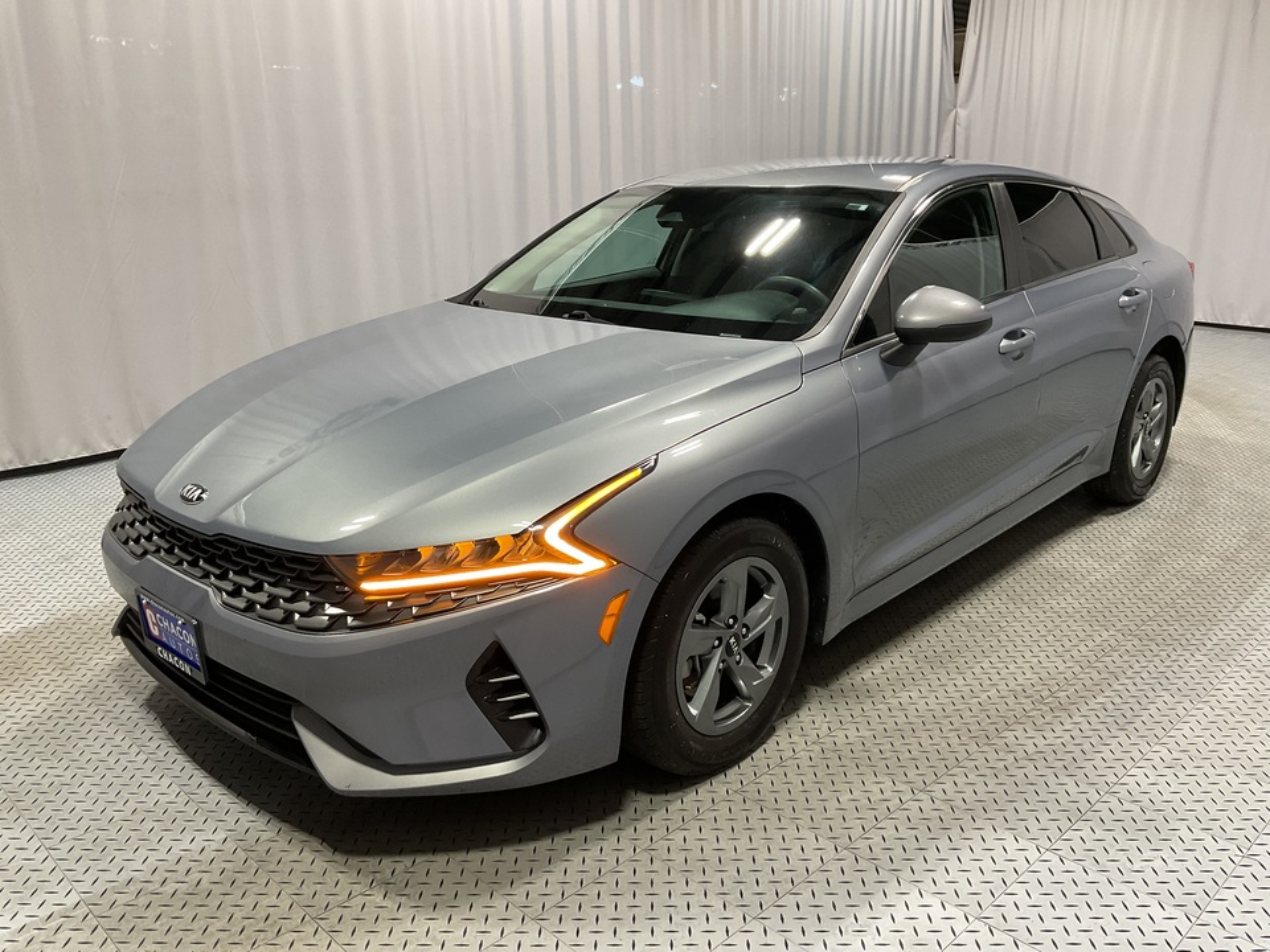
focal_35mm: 29
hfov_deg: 61.7
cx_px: 635
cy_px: 476
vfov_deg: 48.2
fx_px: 1064
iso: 50
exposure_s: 1/50
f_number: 1.8
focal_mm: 3
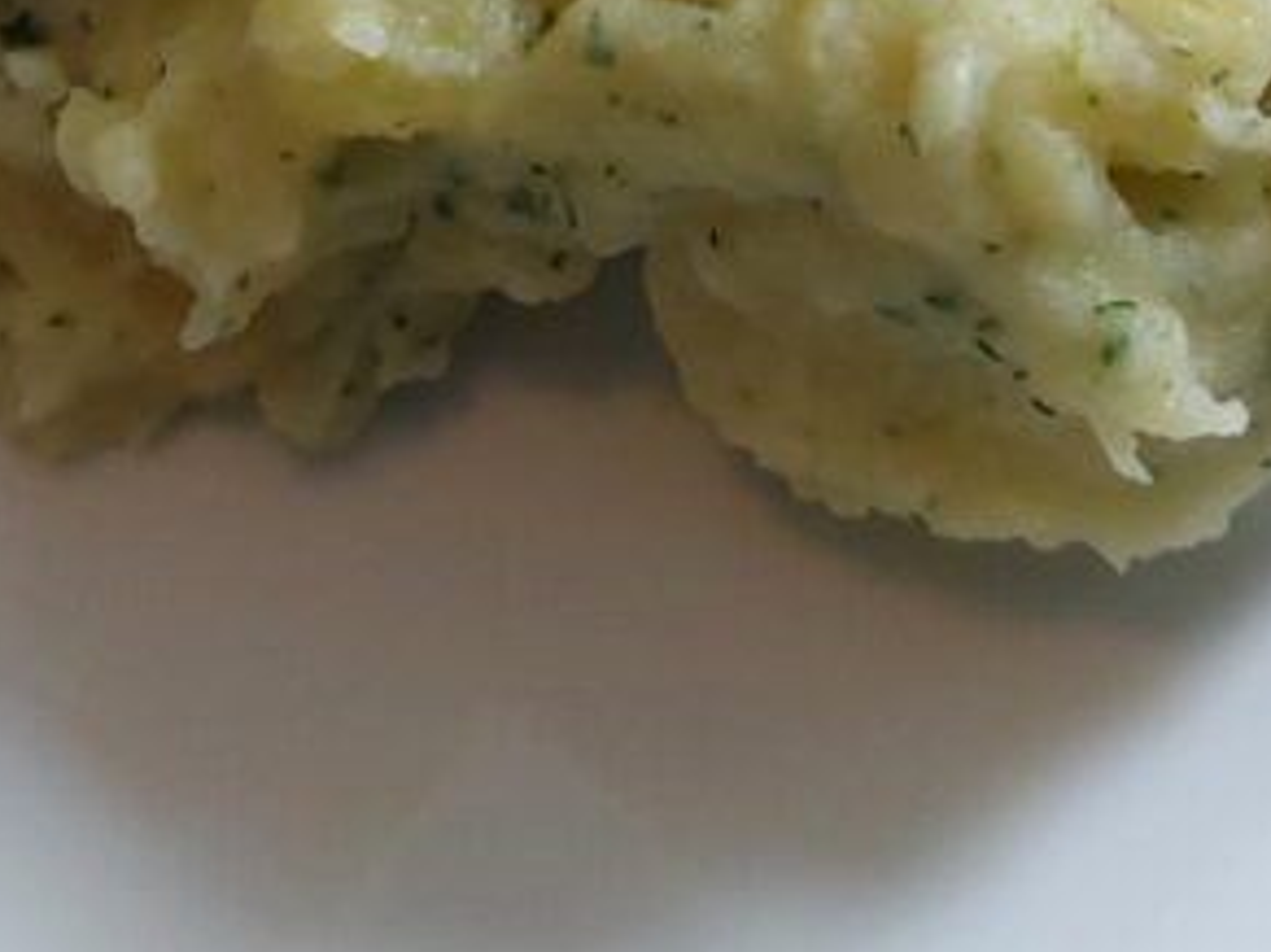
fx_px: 3230
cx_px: 664
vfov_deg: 15.5
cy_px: -472
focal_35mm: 88
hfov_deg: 22.3
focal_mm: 5.23
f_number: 1.8
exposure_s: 1/100
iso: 200
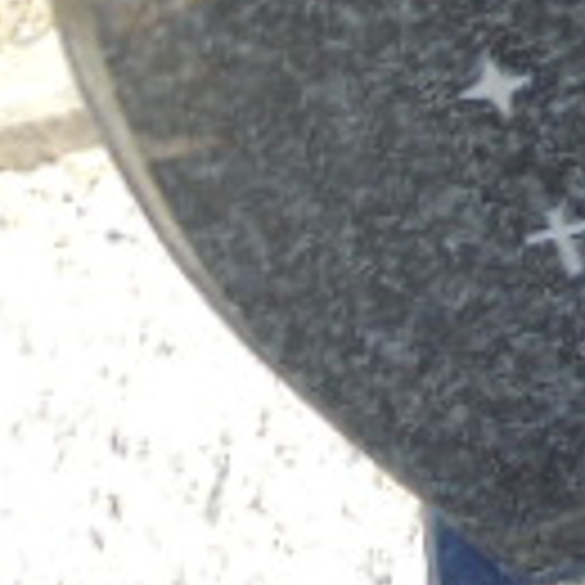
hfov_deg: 14.0
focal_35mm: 113
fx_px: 2161
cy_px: -464
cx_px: 990
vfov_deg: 13.8
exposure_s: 1/200
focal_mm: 4.6
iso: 100
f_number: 3.5
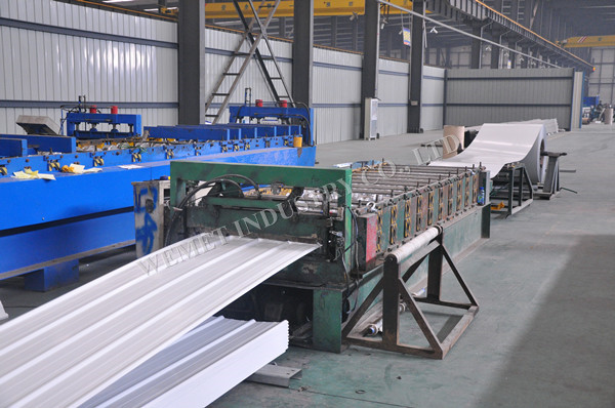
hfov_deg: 38.9
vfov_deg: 26.4
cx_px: 308
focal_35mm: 51
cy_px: 204
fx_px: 870
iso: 1600
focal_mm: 34
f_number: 5.6
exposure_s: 1/200
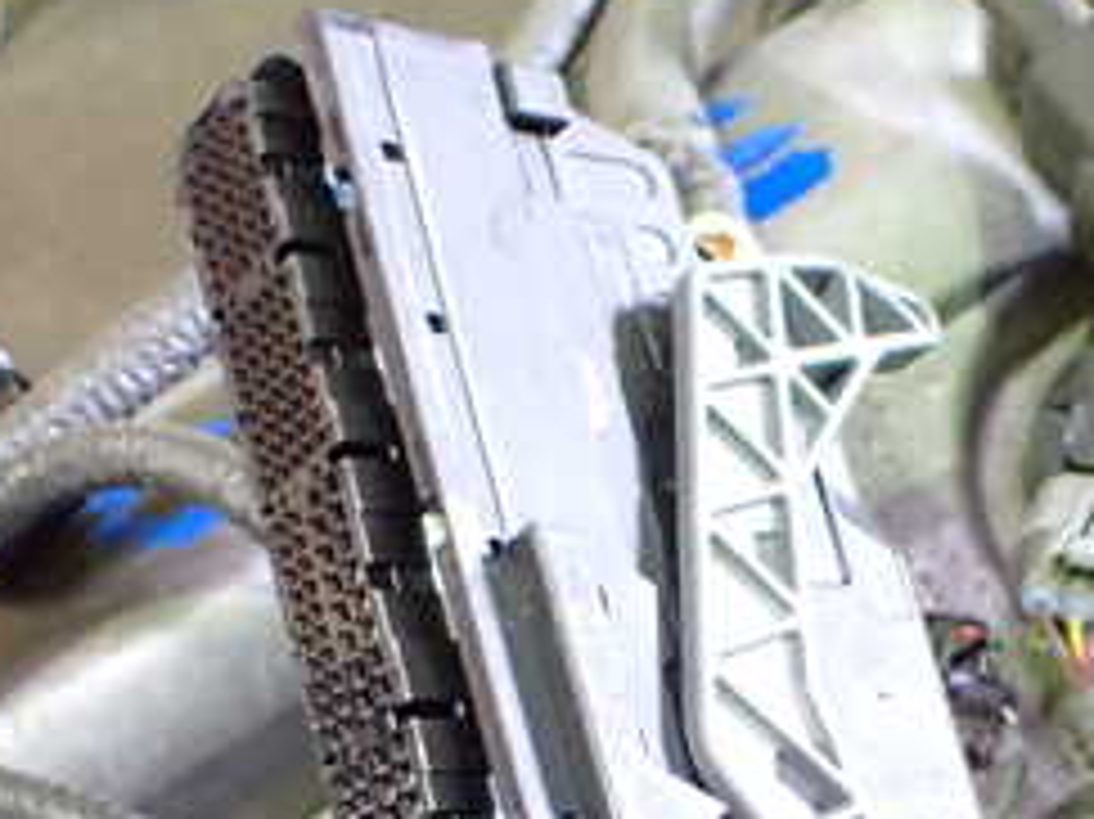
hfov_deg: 25.9
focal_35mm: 74
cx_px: 860
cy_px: 842
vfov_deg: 19.3
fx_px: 2338
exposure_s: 1/40
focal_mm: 5.4
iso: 800
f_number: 2.3
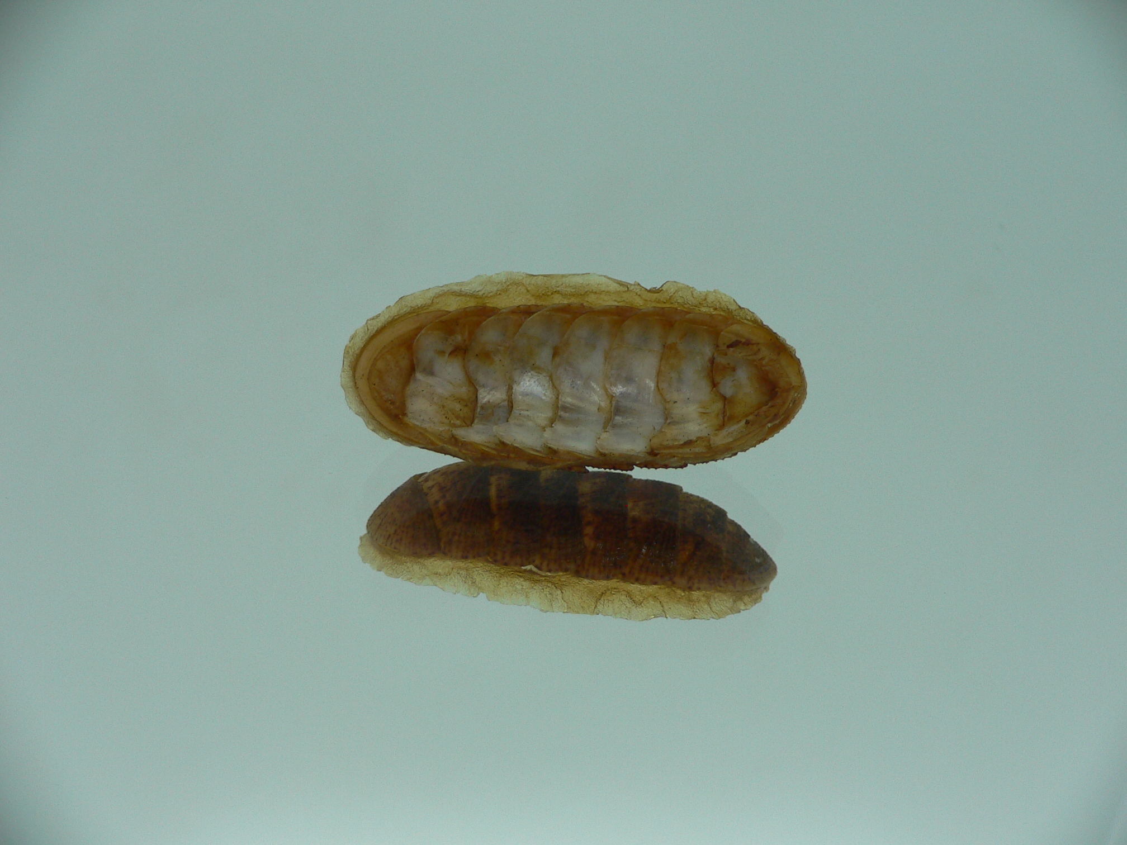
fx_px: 1140
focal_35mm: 35
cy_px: 422
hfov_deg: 52.6
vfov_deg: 40.7
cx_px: 564
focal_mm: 4.6
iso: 80
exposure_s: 1/60
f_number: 2.8
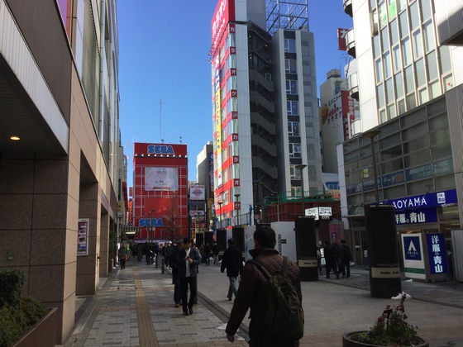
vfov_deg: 45.4
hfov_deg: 58.4
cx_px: 232
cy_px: 174
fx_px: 415
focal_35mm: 31
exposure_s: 1/895
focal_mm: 3.3
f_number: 2.4
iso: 25
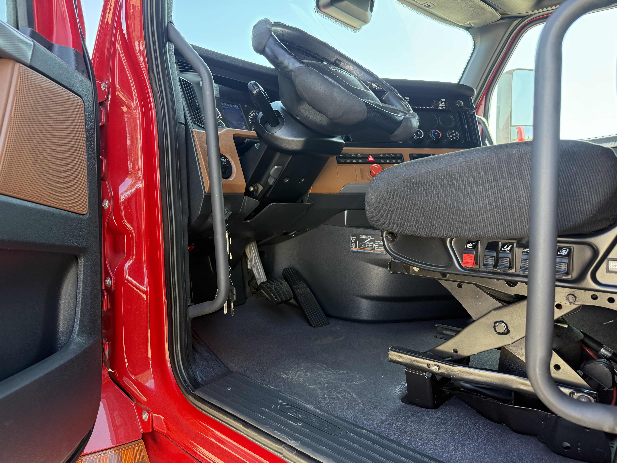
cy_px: 232
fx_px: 428
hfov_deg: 71.6
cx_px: 308
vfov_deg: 56.8
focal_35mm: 24
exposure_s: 1/153
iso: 200
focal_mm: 6.76
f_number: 1.78
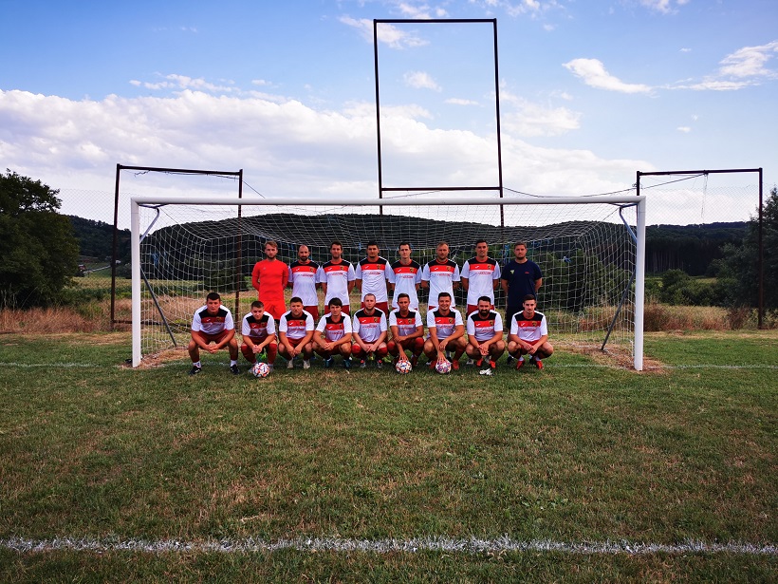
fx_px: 607
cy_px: 292
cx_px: 389
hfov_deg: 65.3
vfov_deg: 51.4
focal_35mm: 27
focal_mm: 5.56
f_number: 1.6
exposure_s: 1/1056
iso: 50
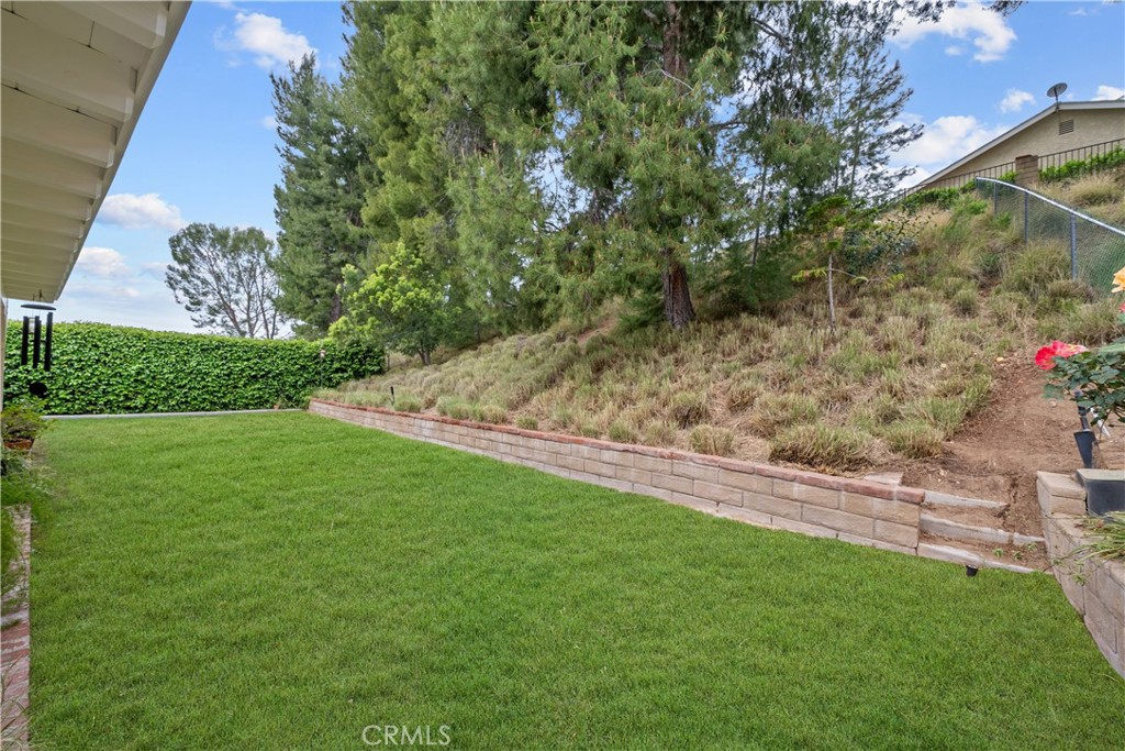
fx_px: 406
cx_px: 562
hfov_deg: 108.3
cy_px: 376
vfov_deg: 85.4
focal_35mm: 13
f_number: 9
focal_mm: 13
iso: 250
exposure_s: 1/8
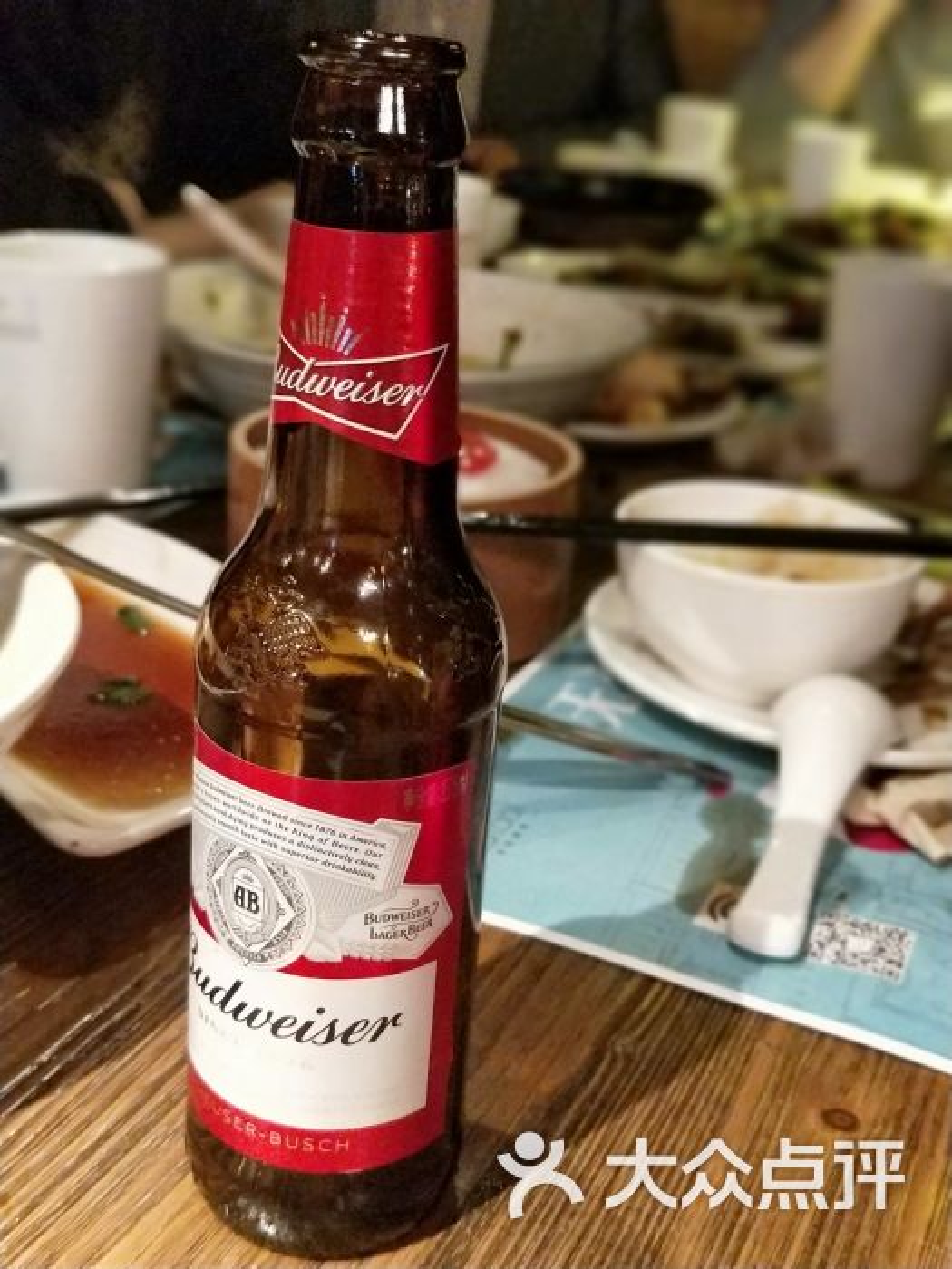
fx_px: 917
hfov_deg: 54.9
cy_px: 634
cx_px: 476
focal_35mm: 25
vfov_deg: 69.4
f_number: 1.7
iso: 822
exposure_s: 1/33
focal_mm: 4.27
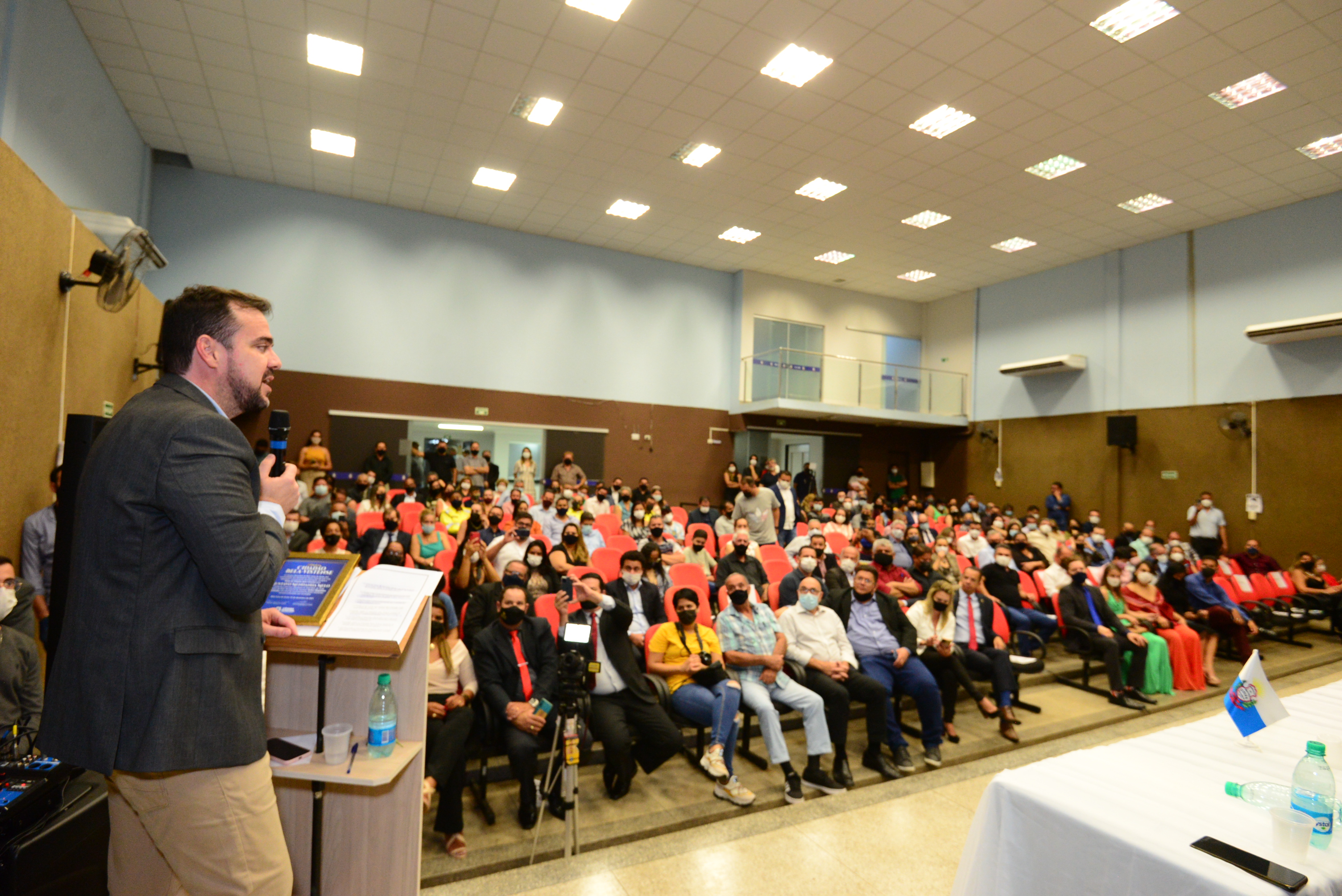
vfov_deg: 67.4
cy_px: 448
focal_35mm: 18
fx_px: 671
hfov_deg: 90.0
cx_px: 671
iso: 3200
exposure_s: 1/125
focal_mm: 18
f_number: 4.5
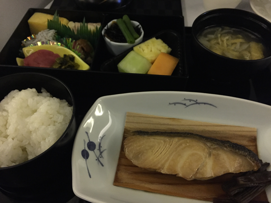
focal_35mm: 29
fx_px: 227
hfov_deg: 61.7
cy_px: 102
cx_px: 136
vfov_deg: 48.2
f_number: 2.2
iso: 500
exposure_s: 1/15
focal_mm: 4.15
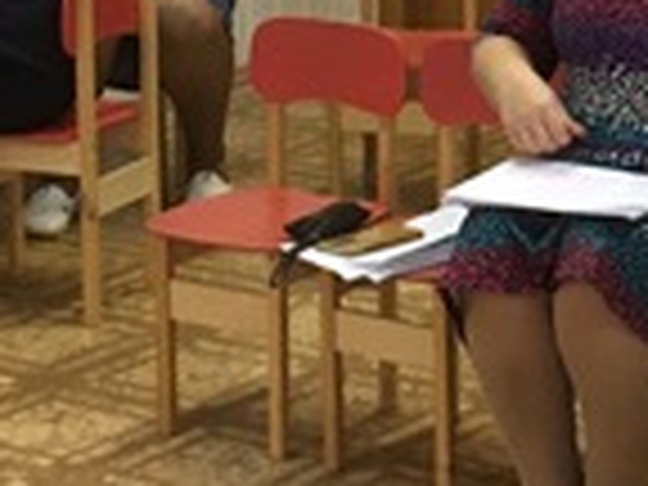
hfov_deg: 12.2
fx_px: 3014
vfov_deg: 9.2
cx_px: 567
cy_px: -14
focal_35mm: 161
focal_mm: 4.15
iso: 125
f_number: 2.2
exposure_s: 1/33
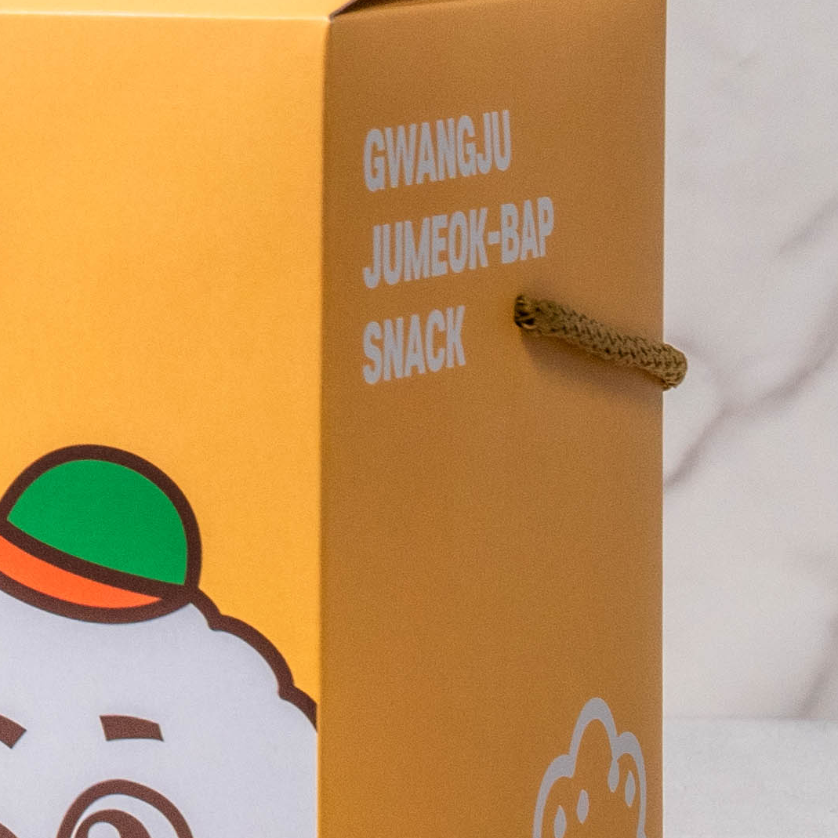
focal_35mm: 334
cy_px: 147
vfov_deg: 5.2
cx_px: -844
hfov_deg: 5.1
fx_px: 9148
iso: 640
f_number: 13
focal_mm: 70
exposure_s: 1/200
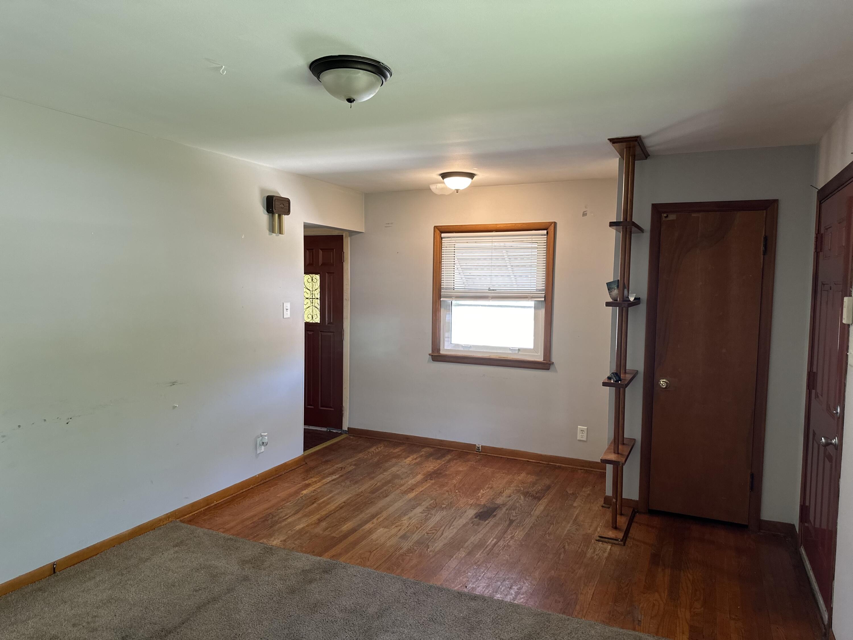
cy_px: 320
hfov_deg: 71.6
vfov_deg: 56.8
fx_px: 591
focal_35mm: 24
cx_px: 426
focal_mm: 6.86
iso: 200
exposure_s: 1/60
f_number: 1.78
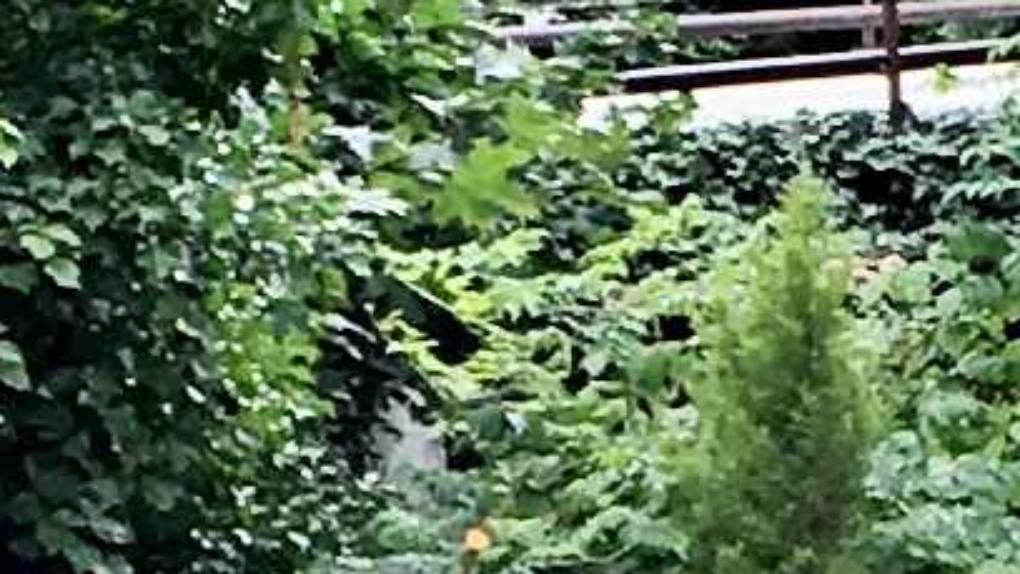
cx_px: 960
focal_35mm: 313
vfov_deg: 3.8
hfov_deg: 6.9
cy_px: 1379
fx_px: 8466
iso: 25
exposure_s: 1/212
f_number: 2.2
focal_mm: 4.15
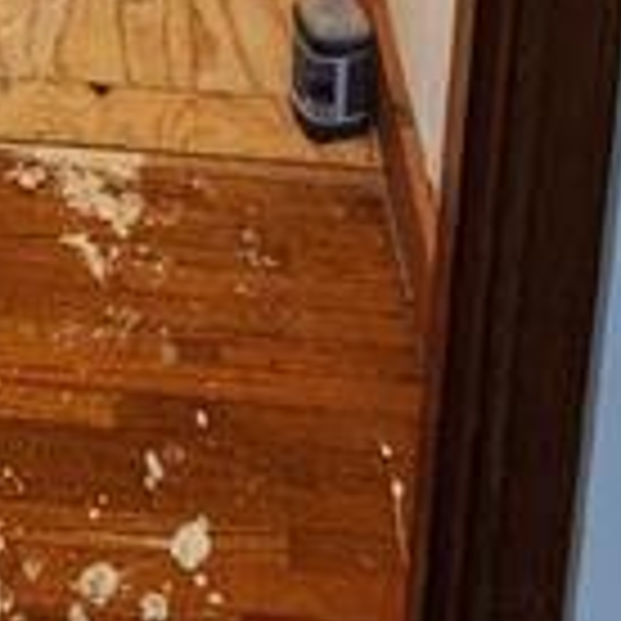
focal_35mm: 64
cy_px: -747
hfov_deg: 25.7
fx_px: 1299
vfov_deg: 16.6
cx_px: 18
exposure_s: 1/60
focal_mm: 2.2
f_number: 2.2
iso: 400
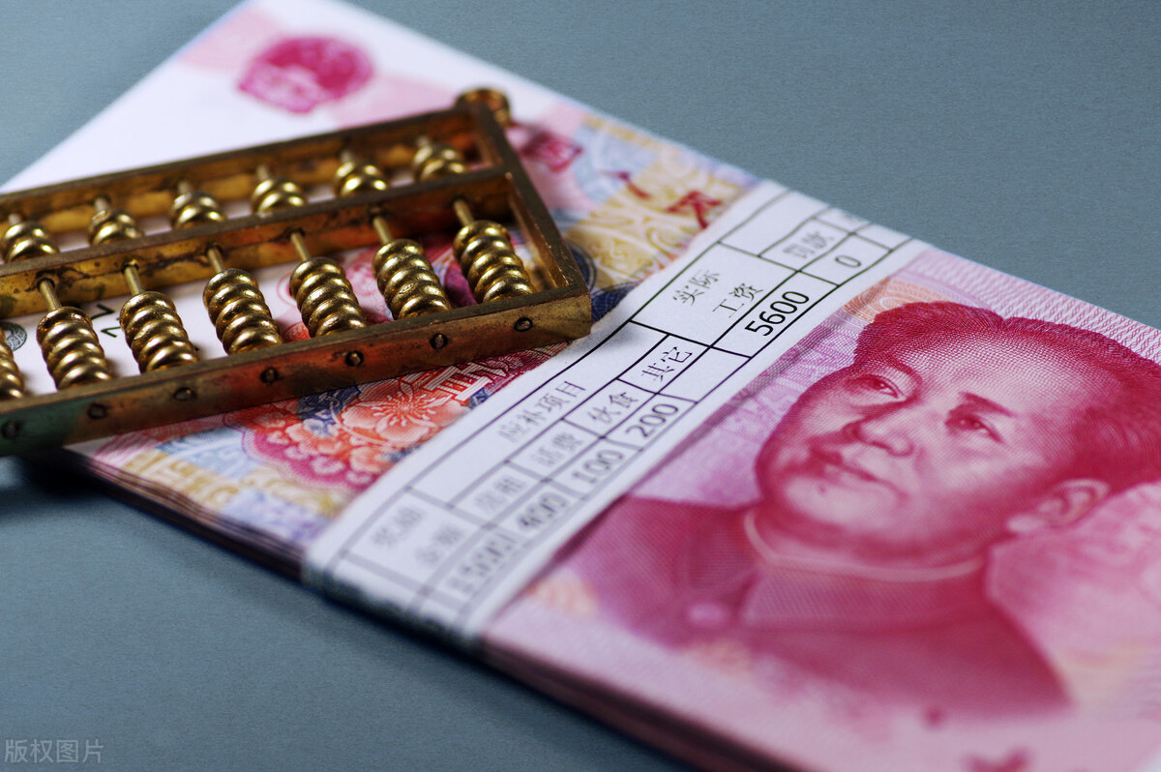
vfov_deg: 9.1
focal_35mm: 150
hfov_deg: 13.7
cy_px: 386
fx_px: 4833
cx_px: 580
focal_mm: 100
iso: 400
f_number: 4
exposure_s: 1/200
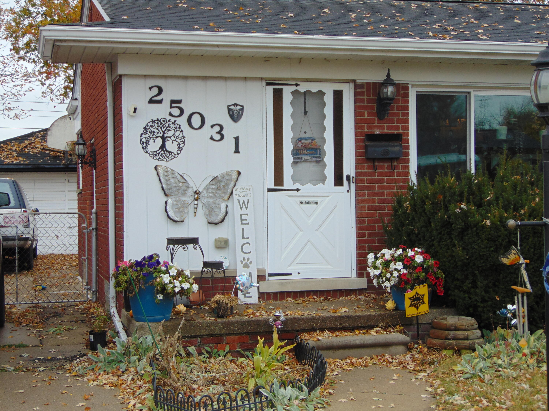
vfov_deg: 24.4
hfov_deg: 32.2
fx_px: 952
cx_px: 274
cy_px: 206
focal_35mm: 60
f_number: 3.6
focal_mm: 10.8
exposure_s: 1/200
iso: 80
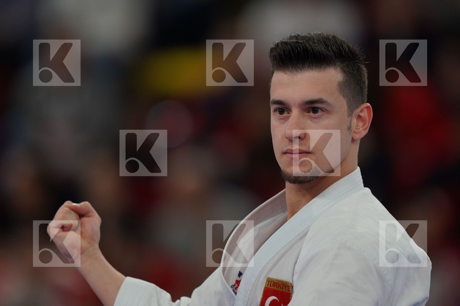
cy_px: 153
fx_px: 7666
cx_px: 230
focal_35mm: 600
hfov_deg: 3.4
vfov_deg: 2.3
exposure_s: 1/320
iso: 400
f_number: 2.8
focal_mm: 400
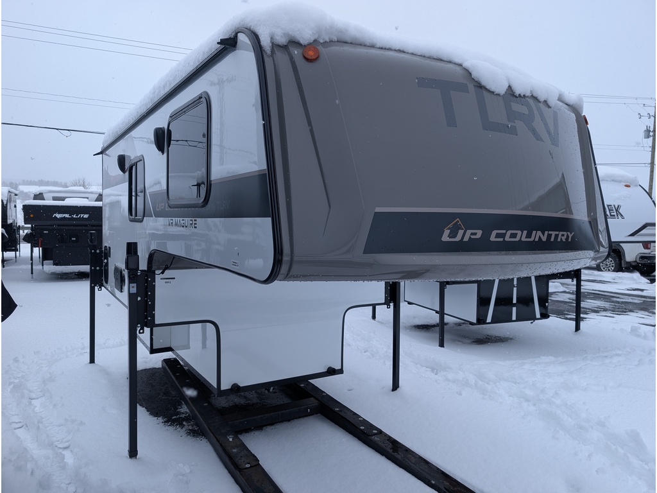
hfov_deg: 71.6
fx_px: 456
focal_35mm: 24
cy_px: 246
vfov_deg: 56.8
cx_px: 328
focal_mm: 6.9
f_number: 1.68
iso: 21
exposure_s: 1/1323
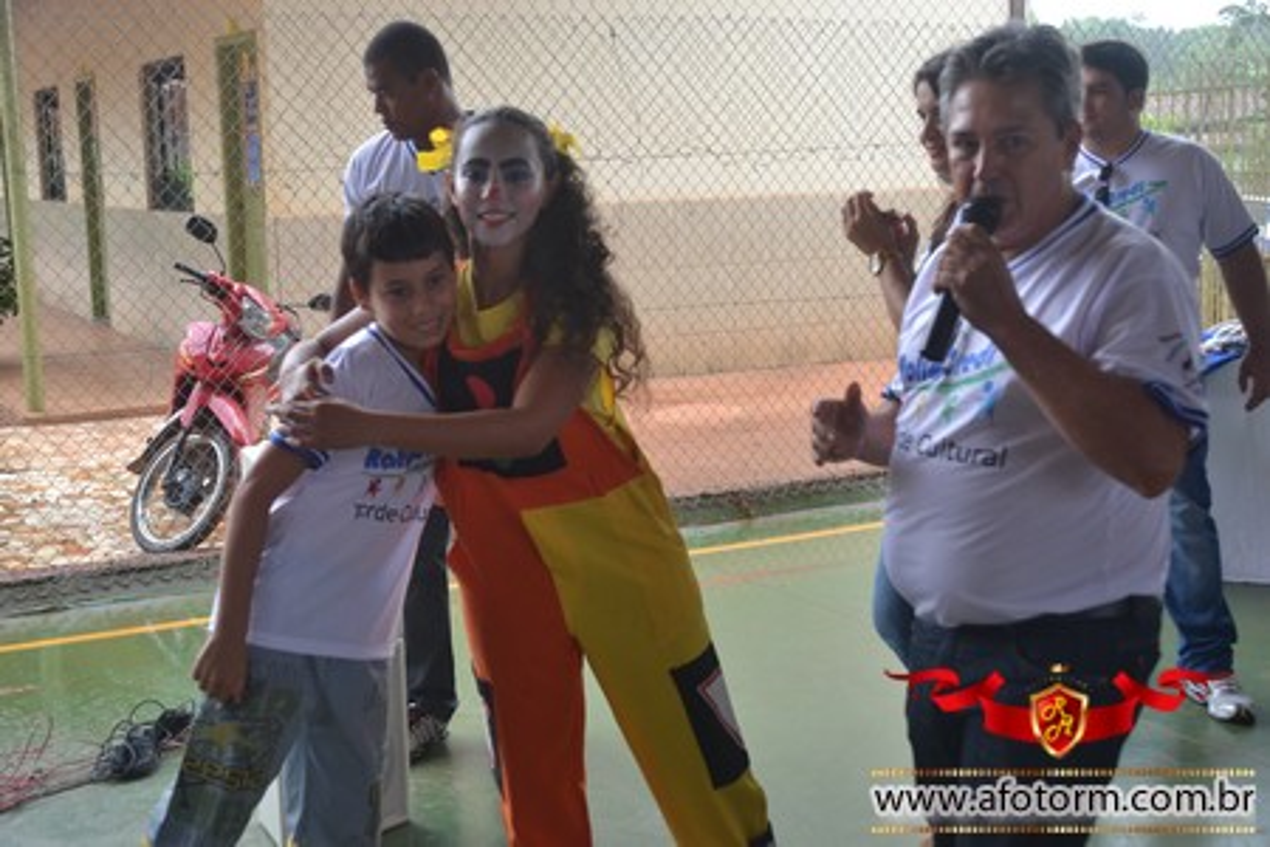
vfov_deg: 28.1
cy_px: 424
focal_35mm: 48
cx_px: 635
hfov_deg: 41.1
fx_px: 1693
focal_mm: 32
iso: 400
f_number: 5.6
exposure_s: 1/125
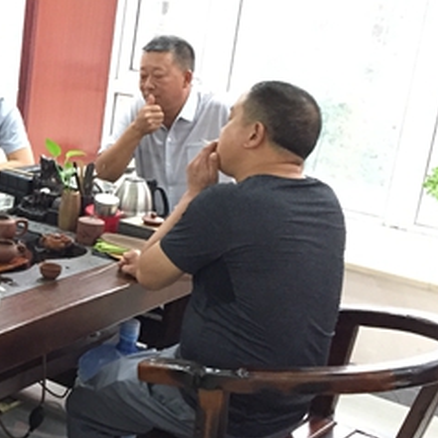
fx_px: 988
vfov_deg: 25.0
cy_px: 259
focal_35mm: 69
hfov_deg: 23.5
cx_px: -42
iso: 250
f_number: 2.2
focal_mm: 4.15
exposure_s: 1/17
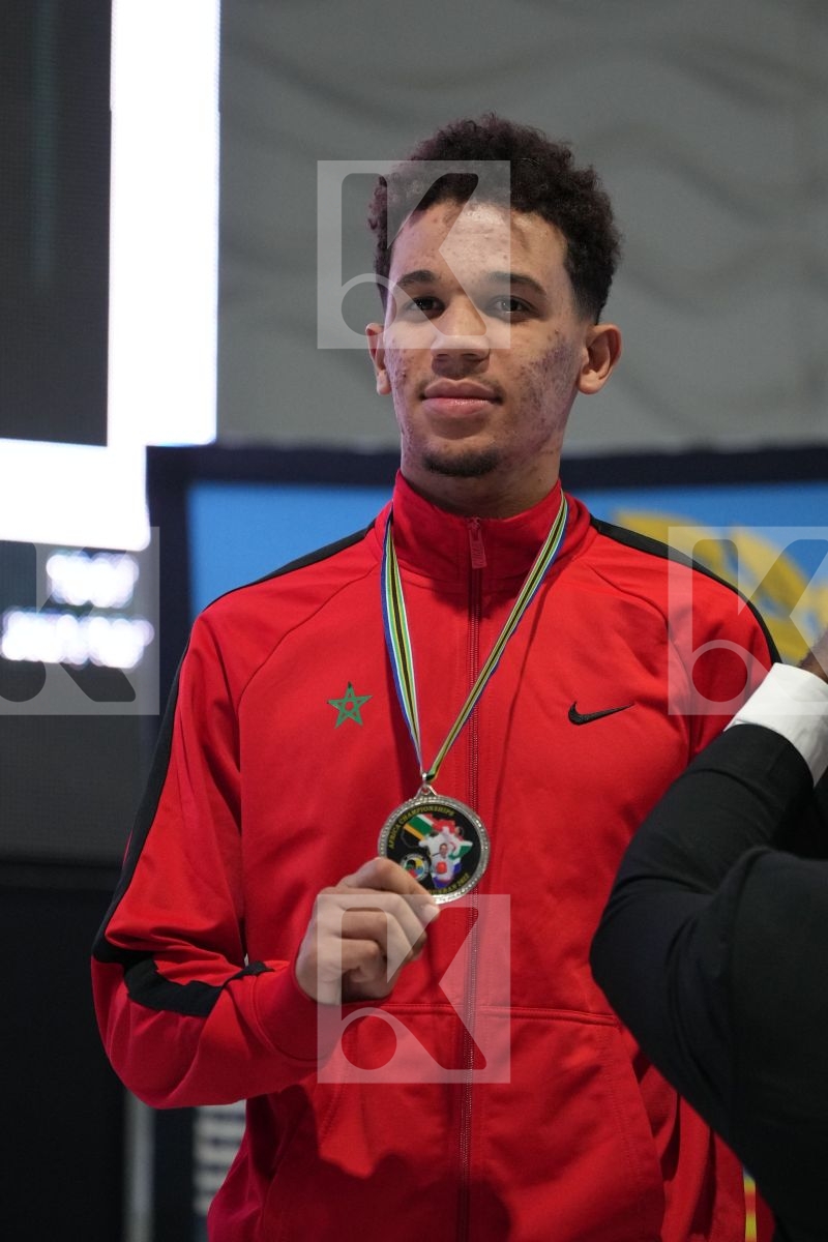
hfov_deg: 4.6
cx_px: 414
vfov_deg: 6.9
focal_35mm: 300
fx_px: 10349
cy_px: 621
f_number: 2.8
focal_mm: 200
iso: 2500
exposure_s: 1/250
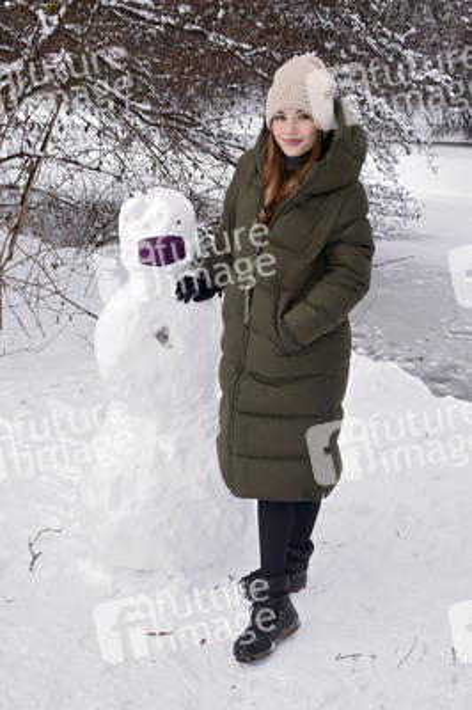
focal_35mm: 46
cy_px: 355
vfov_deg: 42.8
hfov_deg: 29.2
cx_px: 236
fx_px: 906
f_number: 11
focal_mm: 46
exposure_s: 1/160
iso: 640
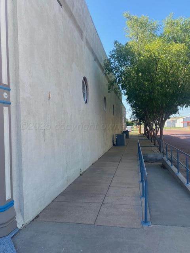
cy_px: 126
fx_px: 190
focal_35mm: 26
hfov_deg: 53.1
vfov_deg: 67.3
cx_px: 95
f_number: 1.8
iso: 32
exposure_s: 1/724
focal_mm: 4.25
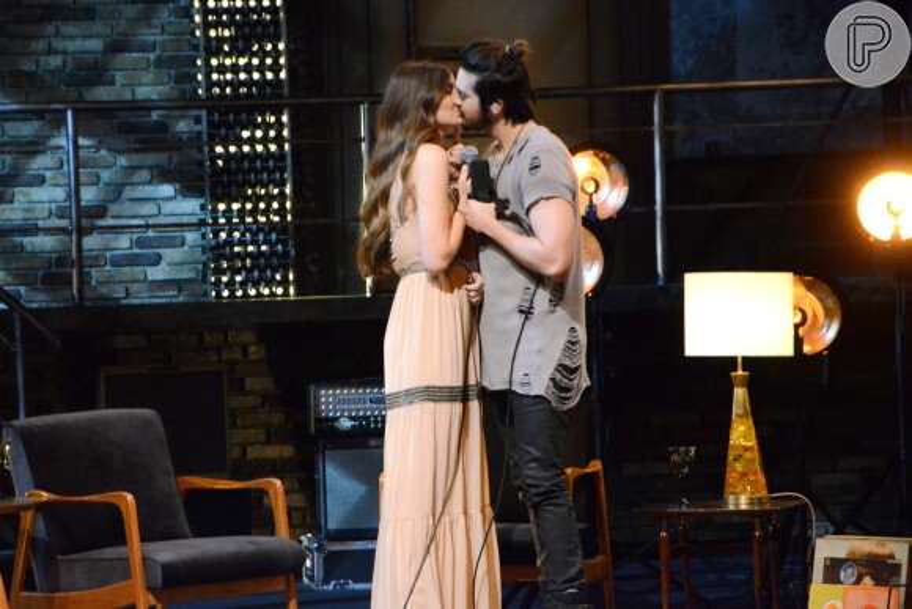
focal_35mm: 158
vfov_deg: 8.7
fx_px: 3991
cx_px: 456
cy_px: 304
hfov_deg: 13.0
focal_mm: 105
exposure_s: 1/30
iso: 5000
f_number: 5.6
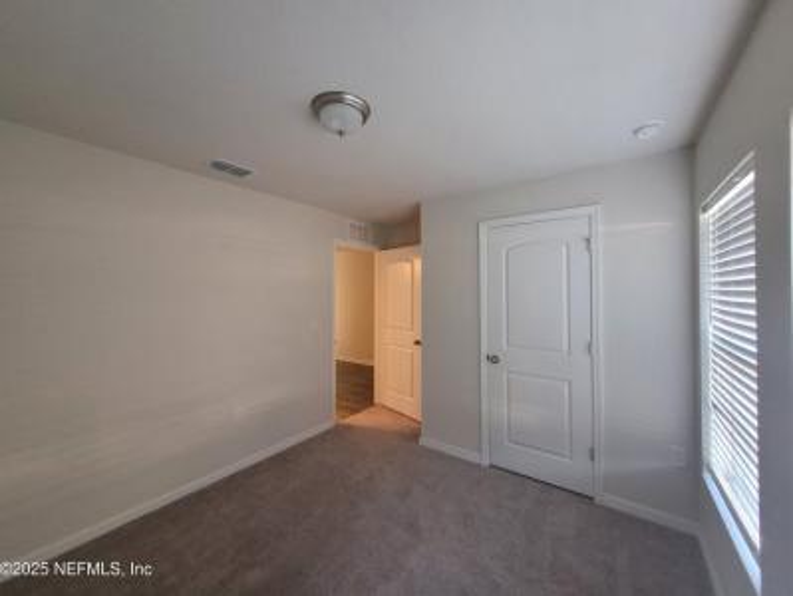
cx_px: 396
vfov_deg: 90.0
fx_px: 298
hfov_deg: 106.1
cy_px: 298
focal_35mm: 13
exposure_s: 1/30
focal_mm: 1.74
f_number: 2.2
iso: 500
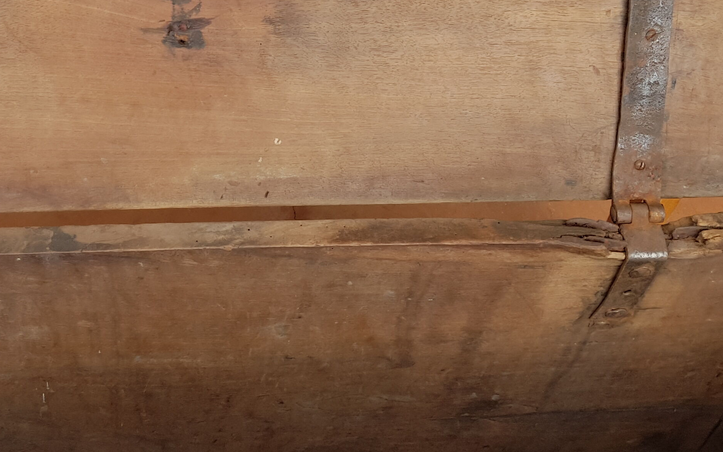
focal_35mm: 59
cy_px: 26
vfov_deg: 21.4
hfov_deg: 33.7
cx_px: 167
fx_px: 1163
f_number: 1.7
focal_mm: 4.2
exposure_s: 1/137
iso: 40
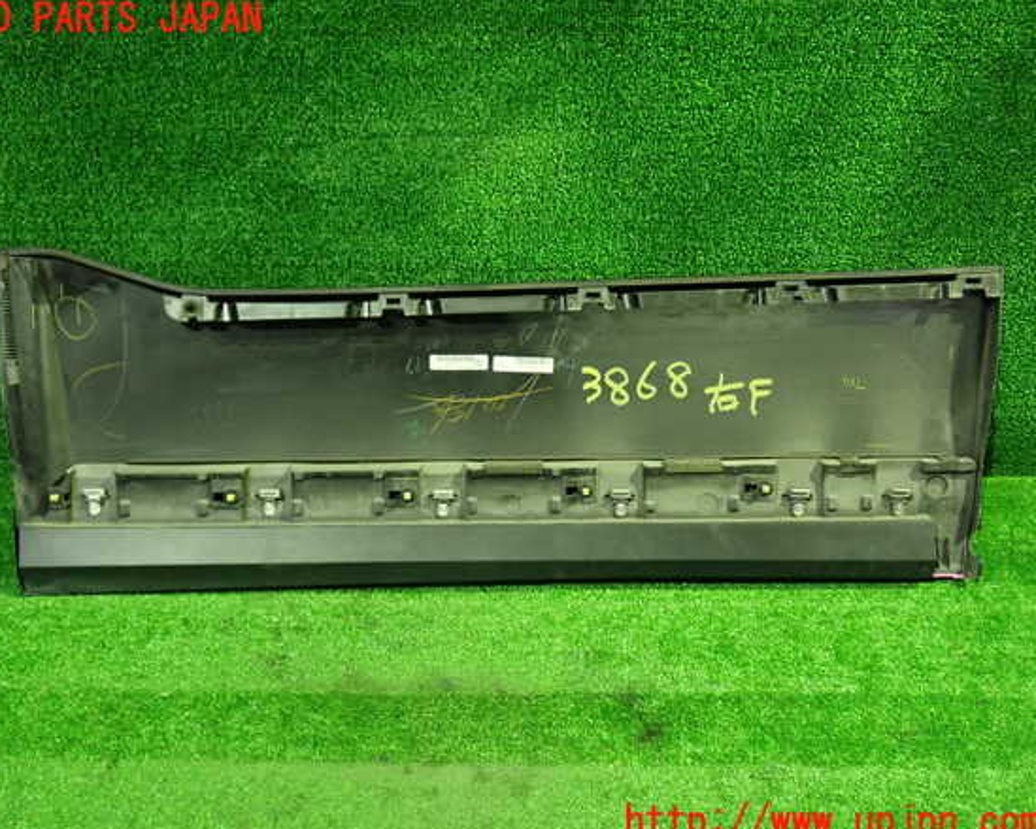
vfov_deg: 45.8
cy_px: 421
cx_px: 485
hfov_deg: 55.6
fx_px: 981
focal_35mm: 32
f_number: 2.3
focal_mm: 5.4
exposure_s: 1/30
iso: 800
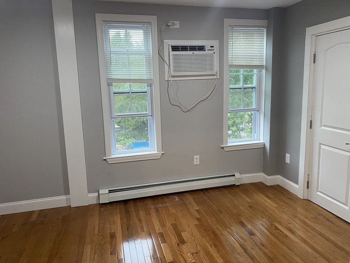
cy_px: 132
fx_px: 263
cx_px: 175
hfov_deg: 67.3
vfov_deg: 53.1
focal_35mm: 26
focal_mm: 4.25
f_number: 1.8
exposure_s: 1/60
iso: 200
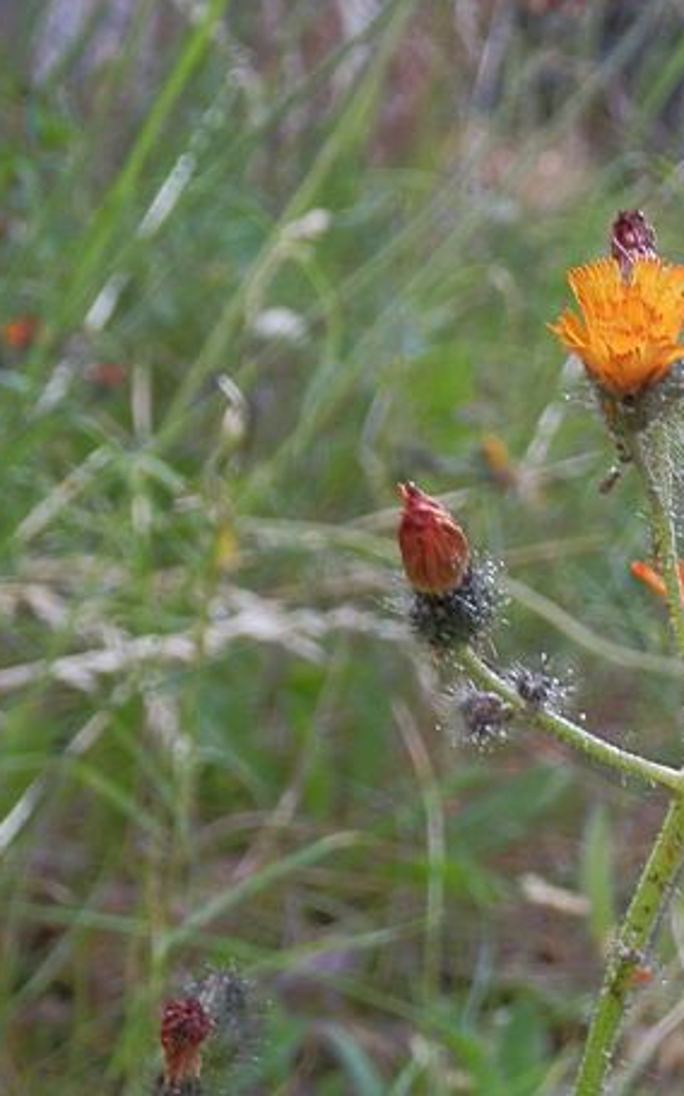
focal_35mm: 69
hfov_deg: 18.4
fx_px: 2060
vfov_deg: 29.8
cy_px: 624
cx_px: 662
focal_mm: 6.7
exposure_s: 1/80
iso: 80
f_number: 3.9
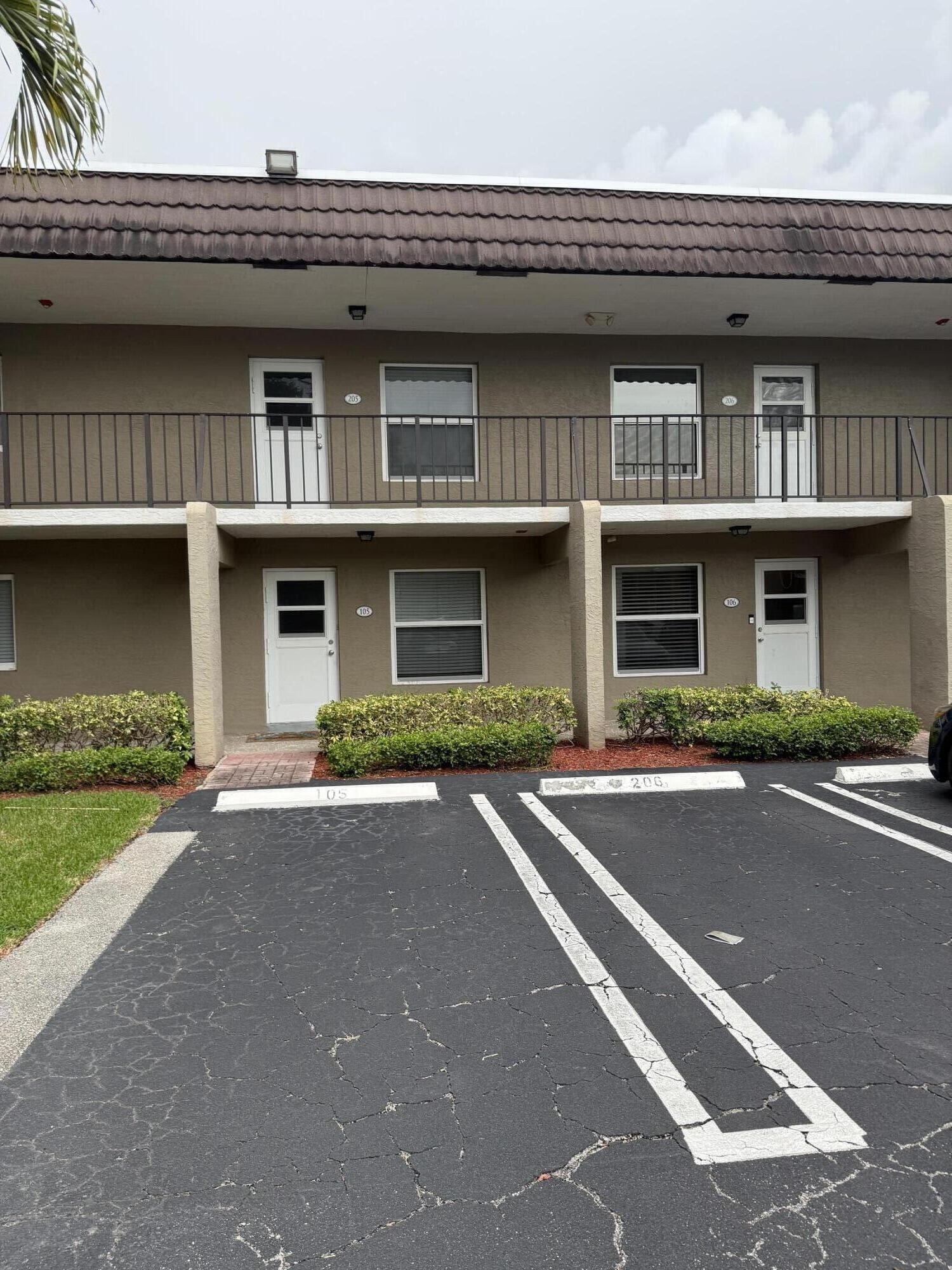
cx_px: 476
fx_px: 880
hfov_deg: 56.8
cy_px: 635
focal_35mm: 24
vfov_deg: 71.6
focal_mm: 6.76
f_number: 1.78
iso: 100
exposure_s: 1/173
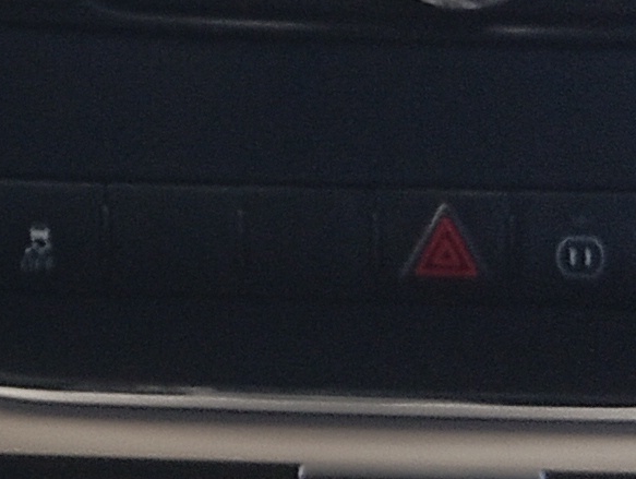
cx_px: -768
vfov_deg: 7.4
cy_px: -410
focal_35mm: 196
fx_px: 3606
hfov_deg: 9.2
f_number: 1.8
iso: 250
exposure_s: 1/50
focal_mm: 4.22
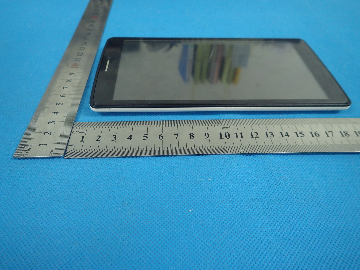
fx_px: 260
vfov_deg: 54.9
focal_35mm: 25
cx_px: 180
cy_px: 135
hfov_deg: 69.4
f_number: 2
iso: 320
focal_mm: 4.5
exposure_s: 1/30
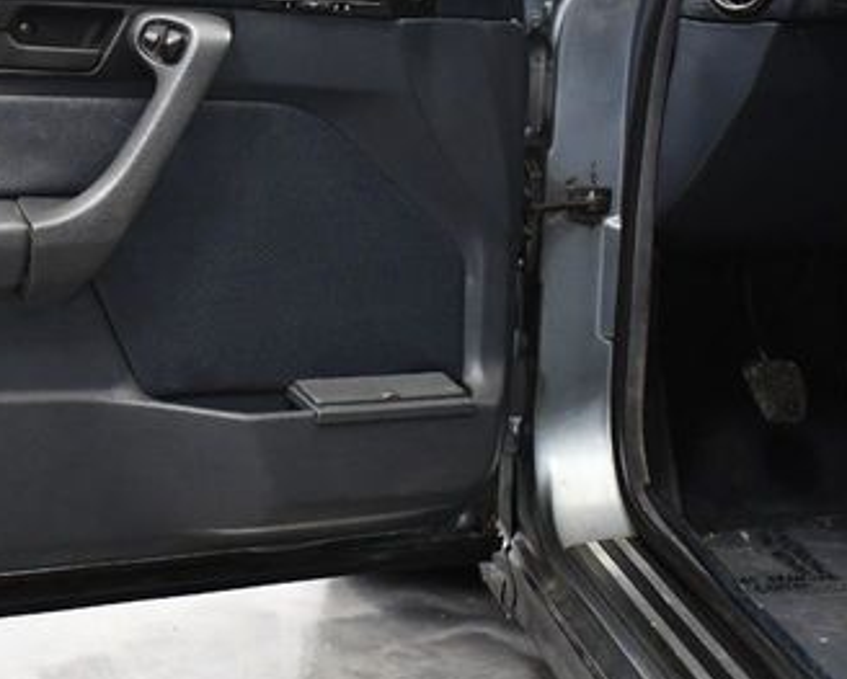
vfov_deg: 23.1
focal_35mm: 66
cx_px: 70
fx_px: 1656
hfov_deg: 27.6
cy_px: 218
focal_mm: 18
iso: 2800
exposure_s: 1/125
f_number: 3.5
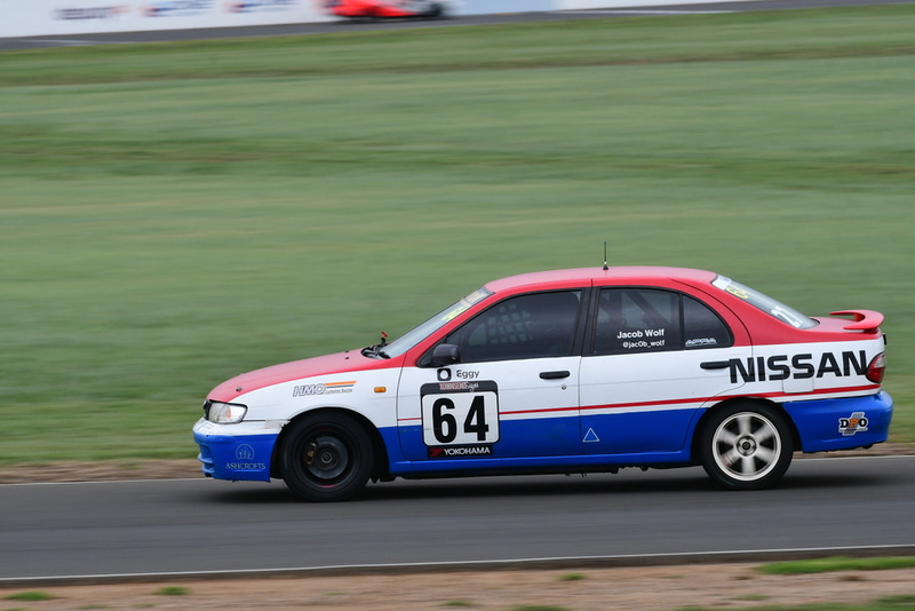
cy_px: 306
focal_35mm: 300
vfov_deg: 4.6
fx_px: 7627
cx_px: 458
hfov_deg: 6.9
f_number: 10
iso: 320
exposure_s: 1/250
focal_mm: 200
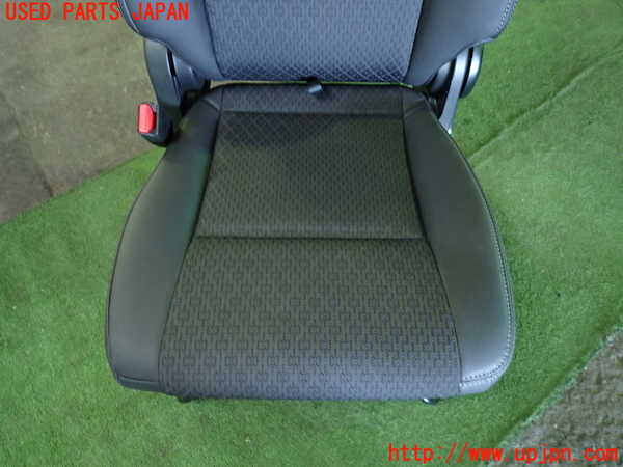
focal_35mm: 25
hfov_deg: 69.4
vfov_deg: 54.9
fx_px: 450
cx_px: 312
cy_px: 234
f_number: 2
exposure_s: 1/30
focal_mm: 4.5
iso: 400
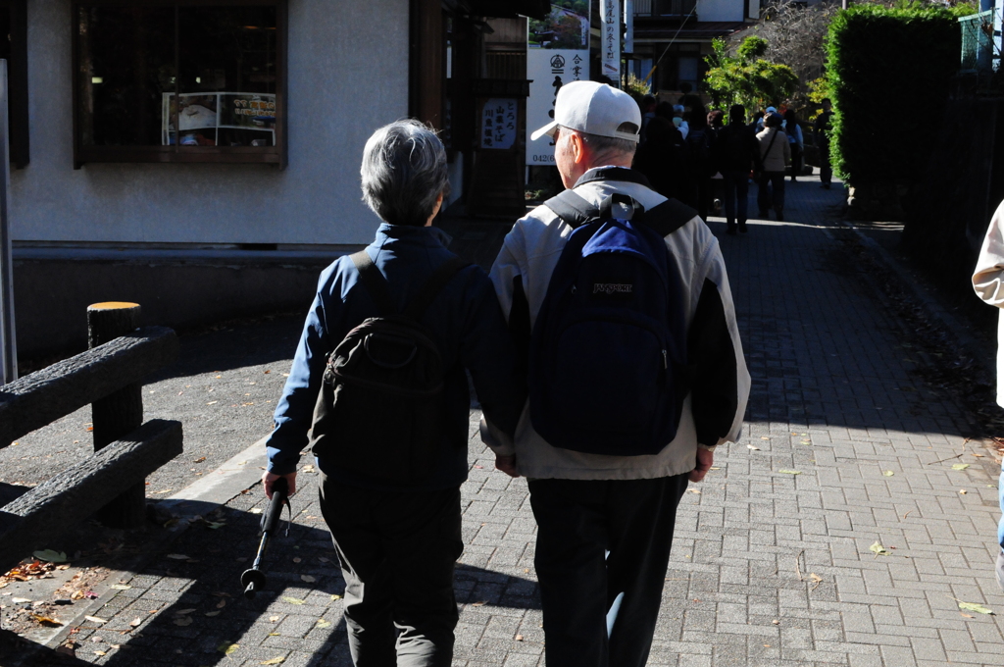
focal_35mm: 52
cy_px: 334
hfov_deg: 37.9
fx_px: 1462
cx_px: 502
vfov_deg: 25.7
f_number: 13
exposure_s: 1/640
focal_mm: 35
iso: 1600
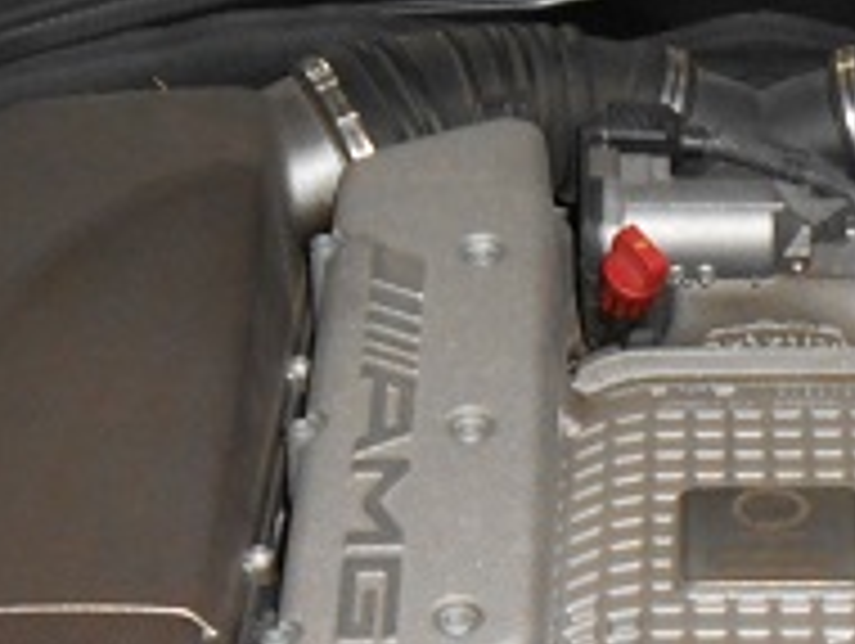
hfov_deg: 16.1
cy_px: 757
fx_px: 2968
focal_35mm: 120
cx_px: 801
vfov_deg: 12.1
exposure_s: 1/30
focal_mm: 6.8
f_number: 4.2
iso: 320
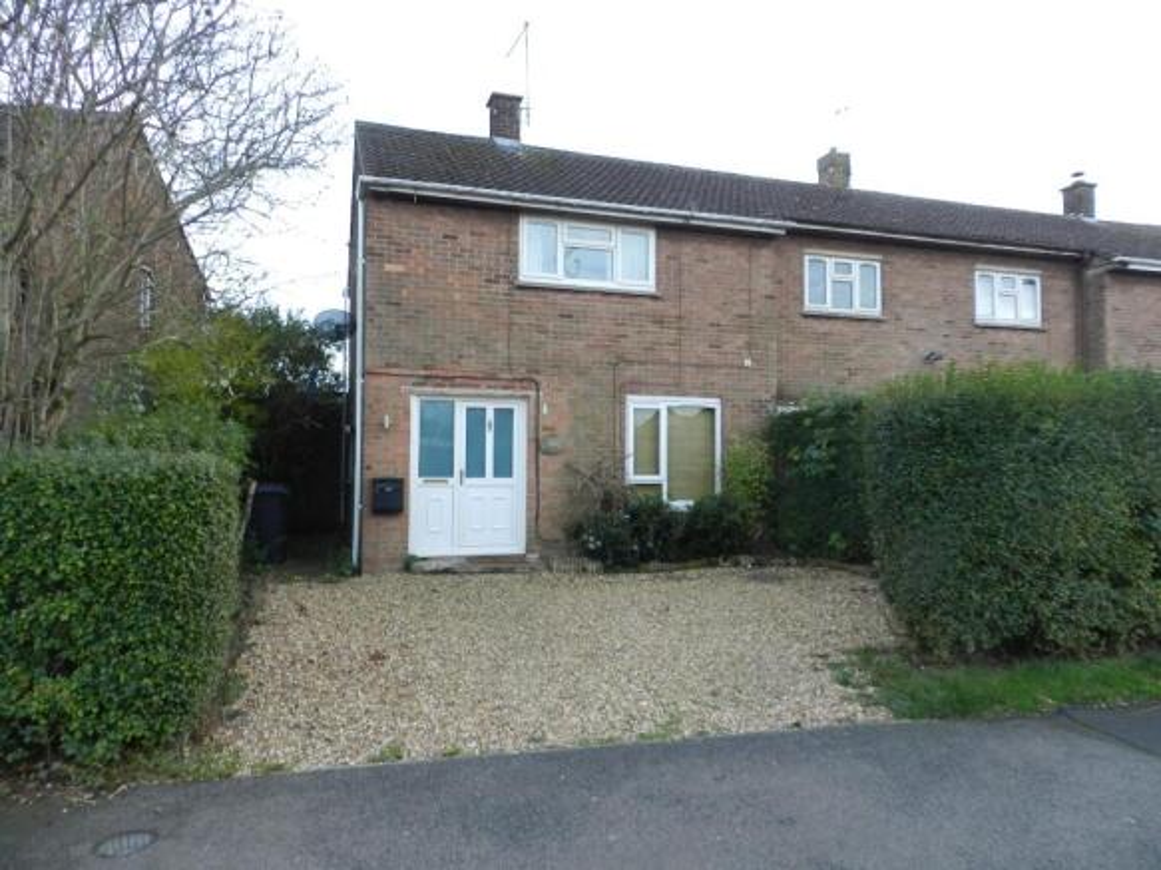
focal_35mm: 23
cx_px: 580
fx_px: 771
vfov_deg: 58.9
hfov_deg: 73.9
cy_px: 435
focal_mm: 4
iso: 160
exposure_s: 1/50
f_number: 3.4
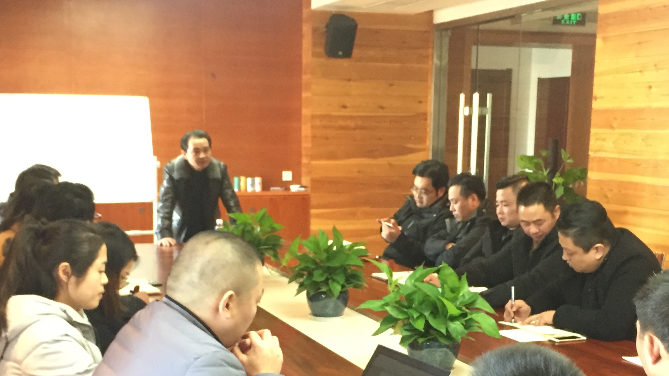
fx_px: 1011
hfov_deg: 36.6
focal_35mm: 57
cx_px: 333
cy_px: 328
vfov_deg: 20.7
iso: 250
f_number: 2.2
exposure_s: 1/25
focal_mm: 4.15
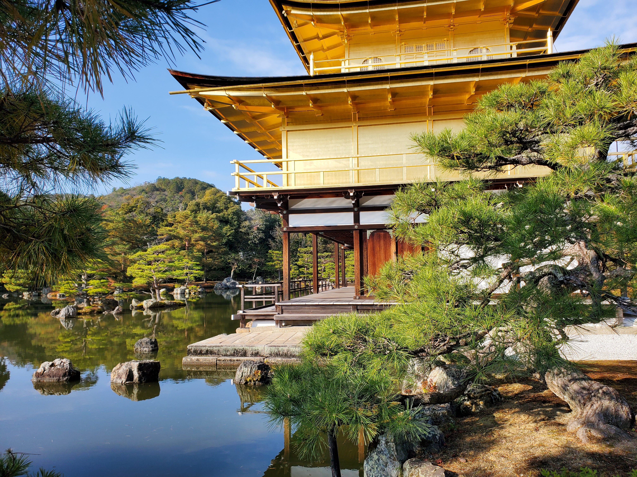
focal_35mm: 26
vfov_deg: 53.1
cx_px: 318
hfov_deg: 67.3
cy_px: 238
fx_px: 478
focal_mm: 4.3
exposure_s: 1/937
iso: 50
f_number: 2.4
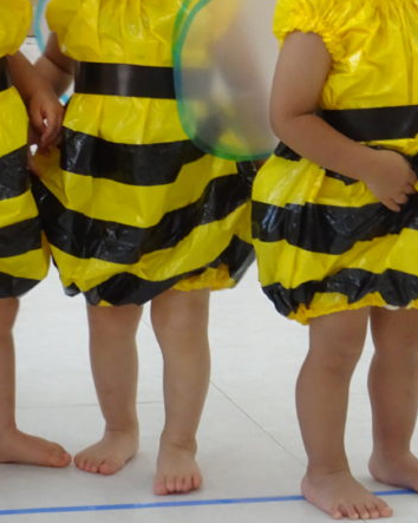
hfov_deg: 9.8
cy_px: 100
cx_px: 209
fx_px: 2445
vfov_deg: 12.2
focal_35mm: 158
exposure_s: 1/80
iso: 500
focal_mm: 12.01
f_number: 5
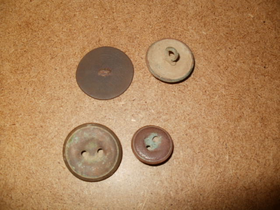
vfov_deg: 39.7
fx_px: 291
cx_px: 140
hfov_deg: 51.4
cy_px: 105
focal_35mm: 36
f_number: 3.5
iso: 125
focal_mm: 6.3
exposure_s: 1/30
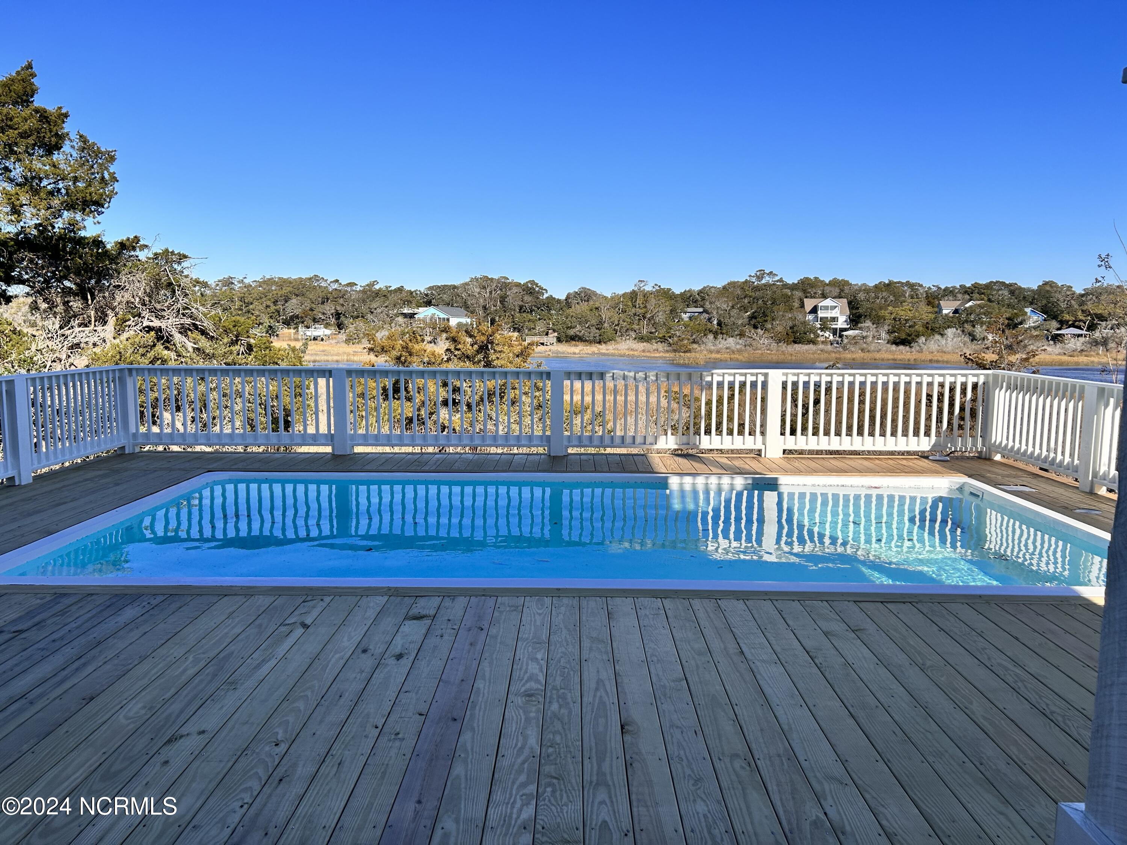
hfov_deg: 67.3
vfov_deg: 53.1
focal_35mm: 26
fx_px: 846
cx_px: 564
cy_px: 422
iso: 50
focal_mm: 5.7
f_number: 1.5
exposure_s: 1/4630
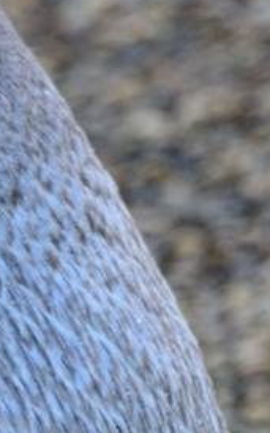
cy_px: 713
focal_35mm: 2676
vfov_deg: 0.8
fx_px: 31539
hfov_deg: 0.5
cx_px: -92
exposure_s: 1/30
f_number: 9
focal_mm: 300
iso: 450
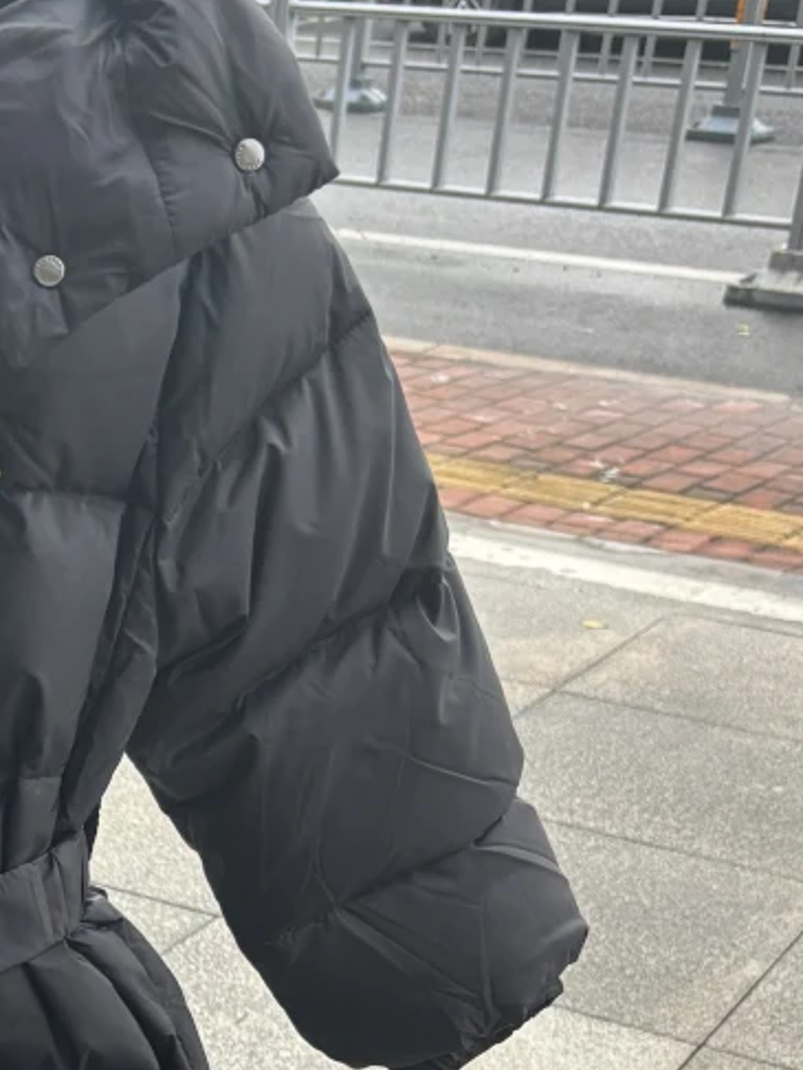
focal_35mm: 77
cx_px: -194
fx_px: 2380
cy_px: 1103
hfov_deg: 18.1
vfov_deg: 24.1
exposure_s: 1/121
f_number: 1.6
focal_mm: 5.96
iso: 64
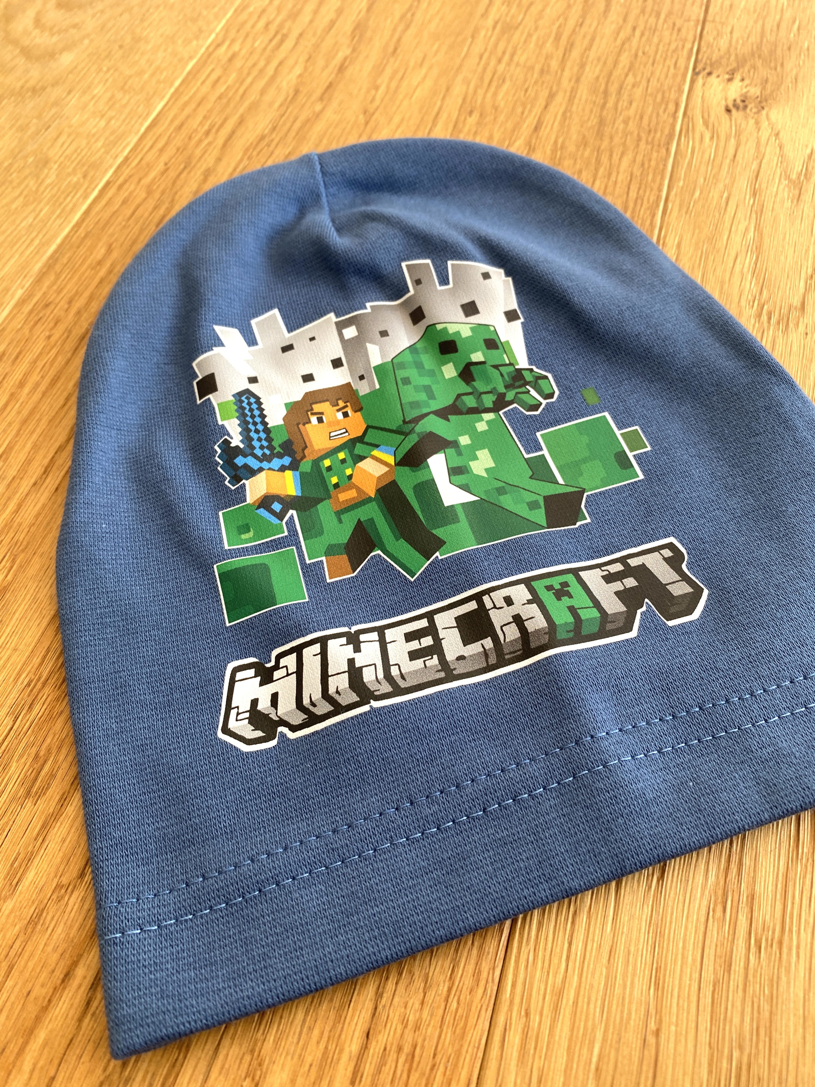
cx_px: 408
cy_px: 544
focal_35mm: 26
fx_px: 816
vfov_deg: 67.3
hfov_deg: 53.1
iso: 50
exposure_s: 1/121
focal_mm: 4.25
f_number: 1.8
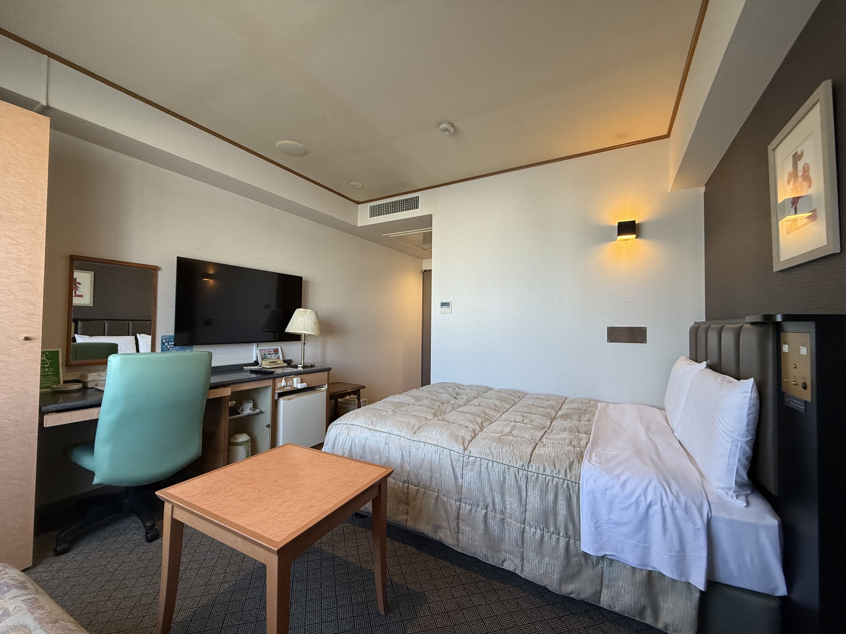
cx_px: 423
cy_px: 317
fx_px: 342
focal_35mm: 14
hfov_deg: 102.1
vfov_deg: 85.7
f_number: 2.2
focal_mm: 2.22
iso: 200
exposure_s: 1/120
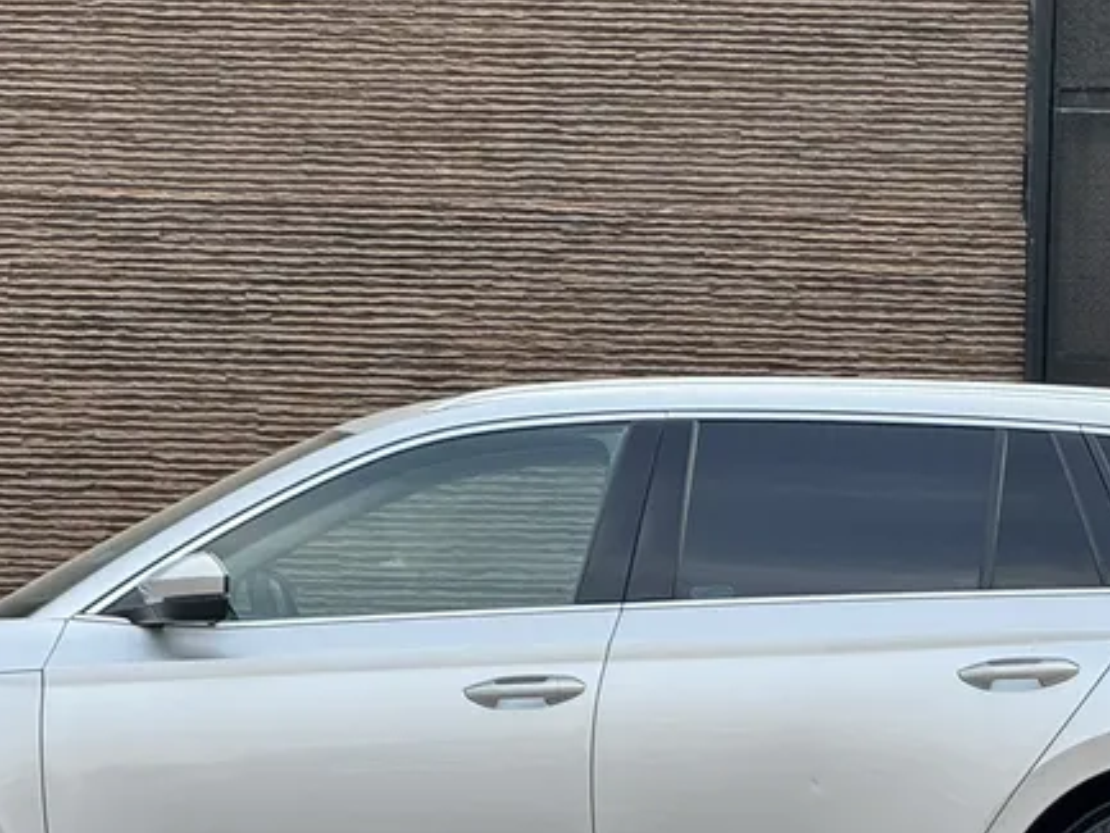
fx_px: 8532
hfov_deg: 7.4
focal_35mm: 266
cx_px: 564
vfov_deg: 5.6
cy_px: 510
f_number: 2.8
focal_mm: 15.66
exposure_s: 1/138
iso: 50
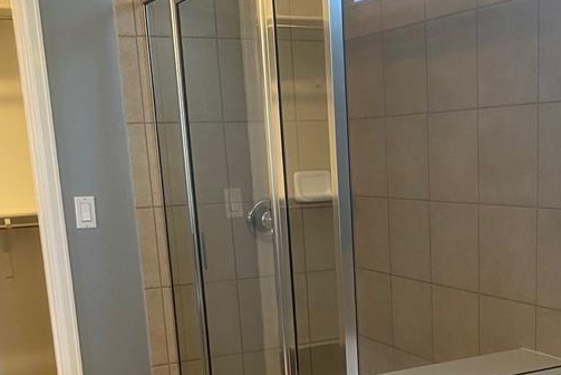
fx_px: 858
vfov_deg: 23.7
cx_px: 405
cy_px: 362
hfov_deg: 35.6
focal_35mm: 55
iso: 125
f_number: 1.8
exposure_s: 1/60
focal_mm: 4.25
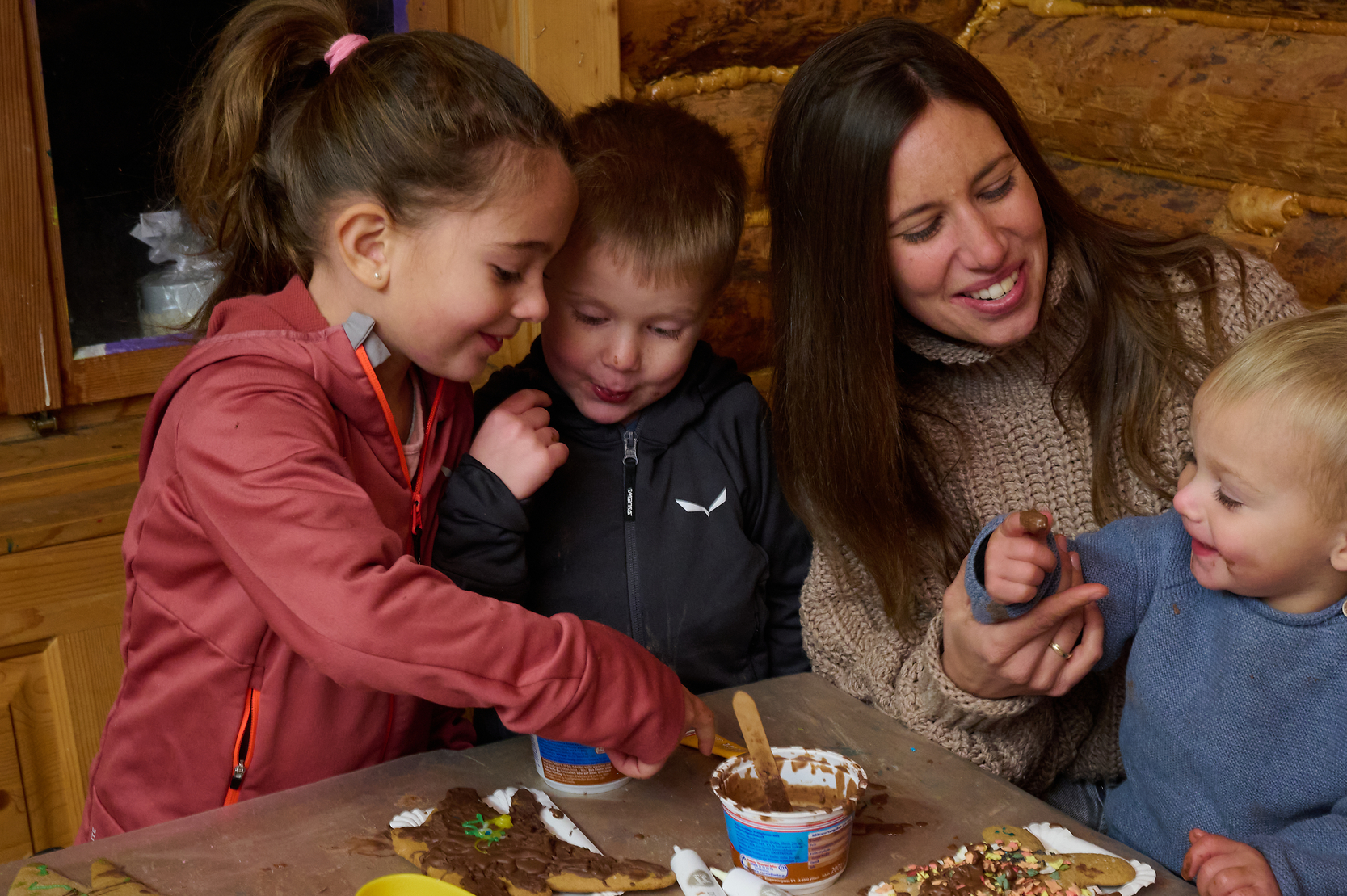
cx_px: 763
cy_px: 395
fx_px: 2019
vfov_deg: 25.0
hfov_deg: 36.8
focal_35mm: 54
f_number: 11
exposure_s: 1/40
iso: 3200
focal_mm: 45
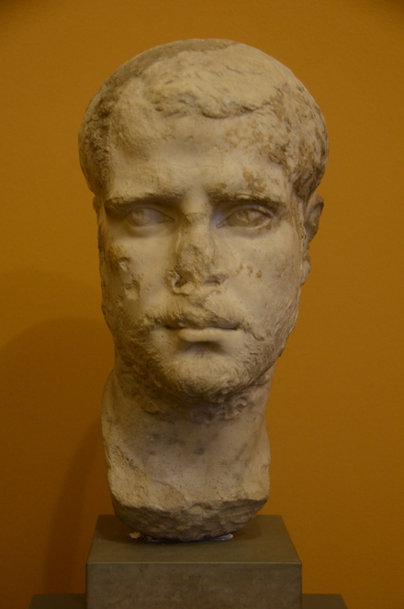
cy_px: 304
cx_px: 202
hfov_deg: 18.1
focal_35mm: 75
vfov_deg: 27.0
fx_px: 1268
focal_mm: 50
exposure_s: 1/8
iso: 1250
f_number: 4.8
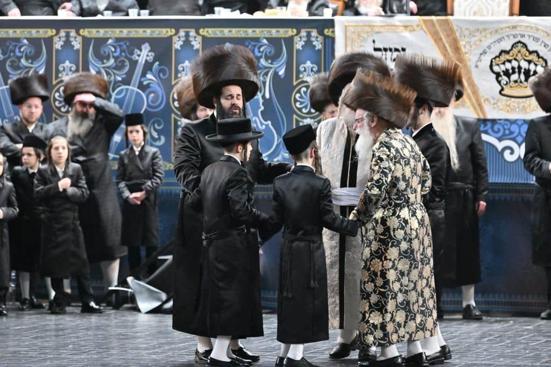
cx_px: 276
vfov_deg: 5.9
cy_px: 184
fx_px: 3551
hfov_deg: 8.9
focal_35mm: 232
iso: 800
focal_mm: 155
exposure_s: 1/320
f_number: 2.8
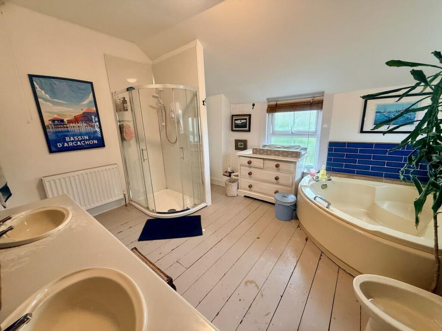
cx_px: 221
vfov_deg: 85.7
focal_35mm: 14
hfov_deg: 102.1
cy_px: 166
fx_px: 179
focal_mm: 2.22
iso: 250
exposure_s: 1/50
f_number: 2.2
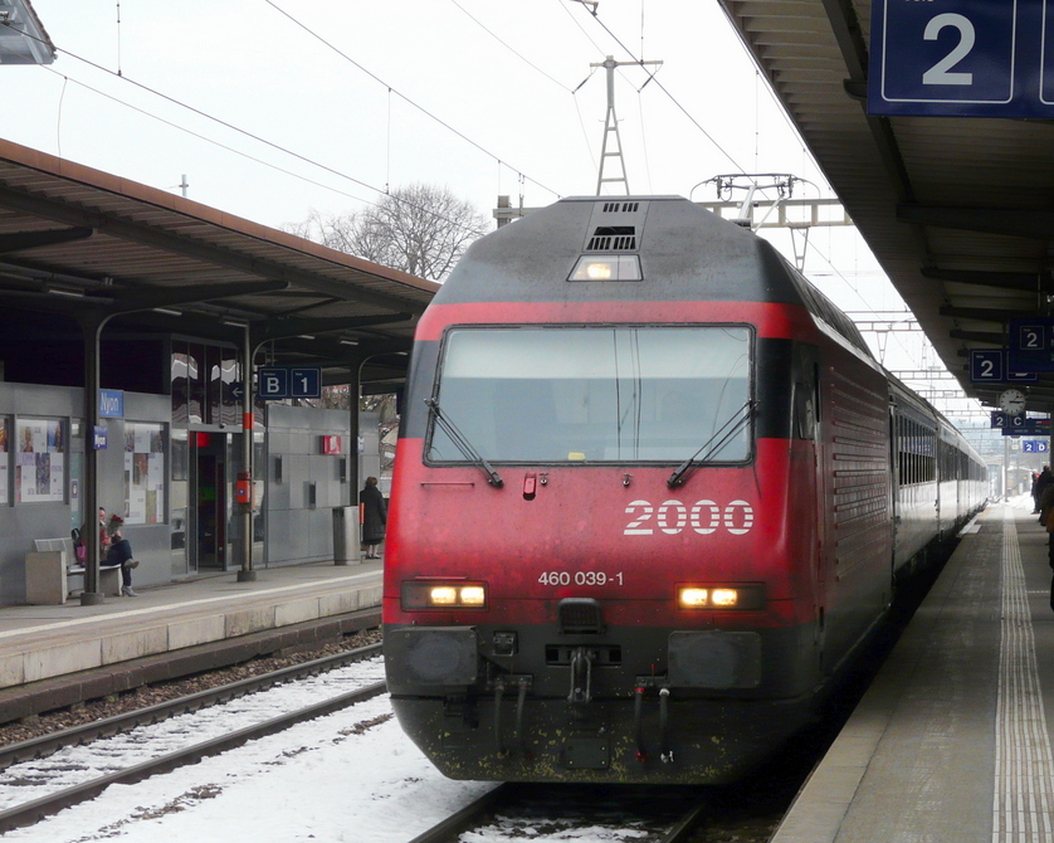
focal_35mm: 99
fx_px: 3088
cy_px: 449
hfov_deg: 19.4
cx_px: 572
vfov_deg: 15.5
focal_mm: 14
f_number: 4.5
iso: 100
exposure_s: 1/160
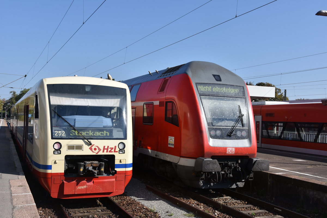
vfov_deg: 31.9
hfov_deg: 46.4
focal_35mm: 42
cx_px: 164
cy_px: 109
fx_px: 381
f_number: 8
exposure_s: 1/500
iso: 200
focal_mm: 28
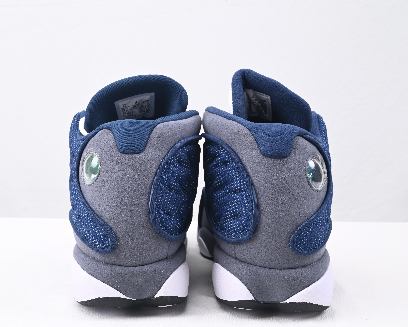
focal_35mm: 46
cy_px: 166
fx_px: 555
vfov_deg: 32.7
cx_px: 159
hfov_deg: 40.1
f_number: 16
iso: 100
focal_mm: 40
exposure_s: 1/2
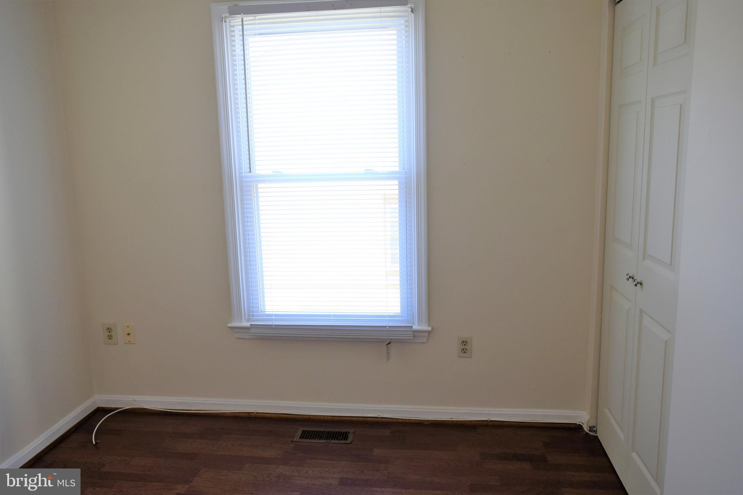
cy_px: 248
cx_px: 372
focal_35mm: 27
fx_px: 557
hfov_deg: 67.4
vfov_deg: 47.9
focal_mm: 18
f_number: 5
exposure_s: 1/100
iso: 400
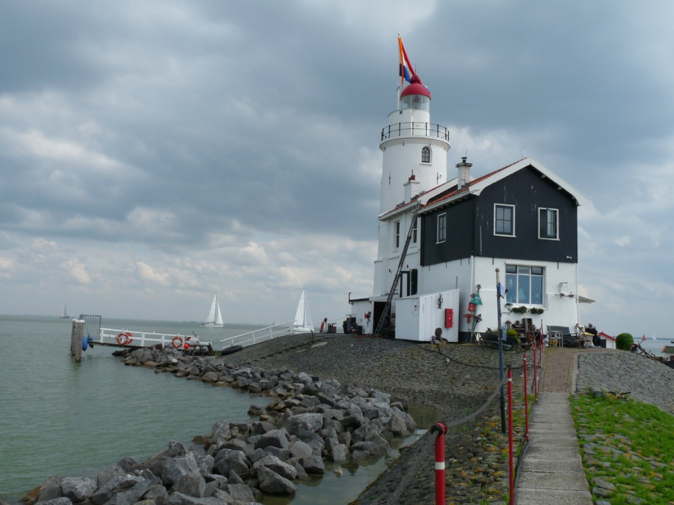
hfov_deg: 54.0
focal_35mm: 34
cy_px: 252
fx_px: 662
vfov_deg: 41.8
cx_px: 337
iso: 100
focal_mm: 6
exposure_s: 1/400
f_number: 6.3
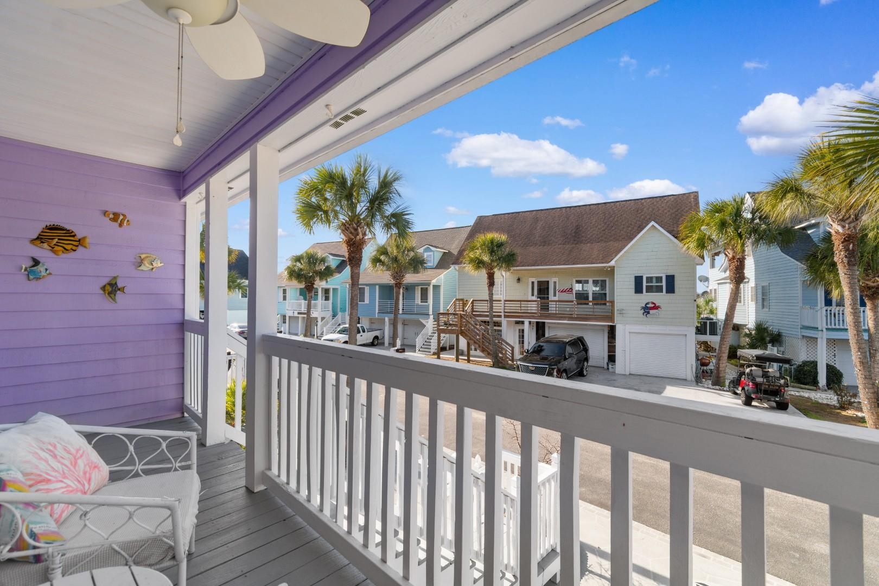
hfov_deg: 100.4
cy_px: 293
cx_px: 440
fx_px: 366
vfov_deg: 77.3
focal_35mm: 15
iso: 100
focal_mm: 10
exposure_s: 1/250
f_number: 8
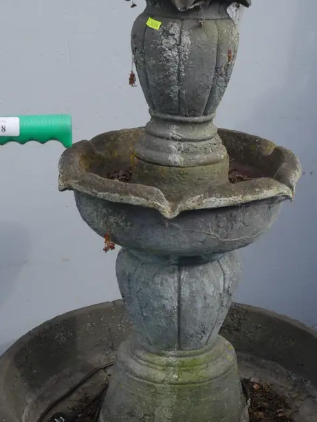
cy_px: 302
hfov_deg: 21.0
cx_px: 208
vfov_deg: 27.5
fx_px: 854
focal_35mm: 70
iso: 200
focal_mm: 21
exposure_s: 1/250
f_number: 7.1
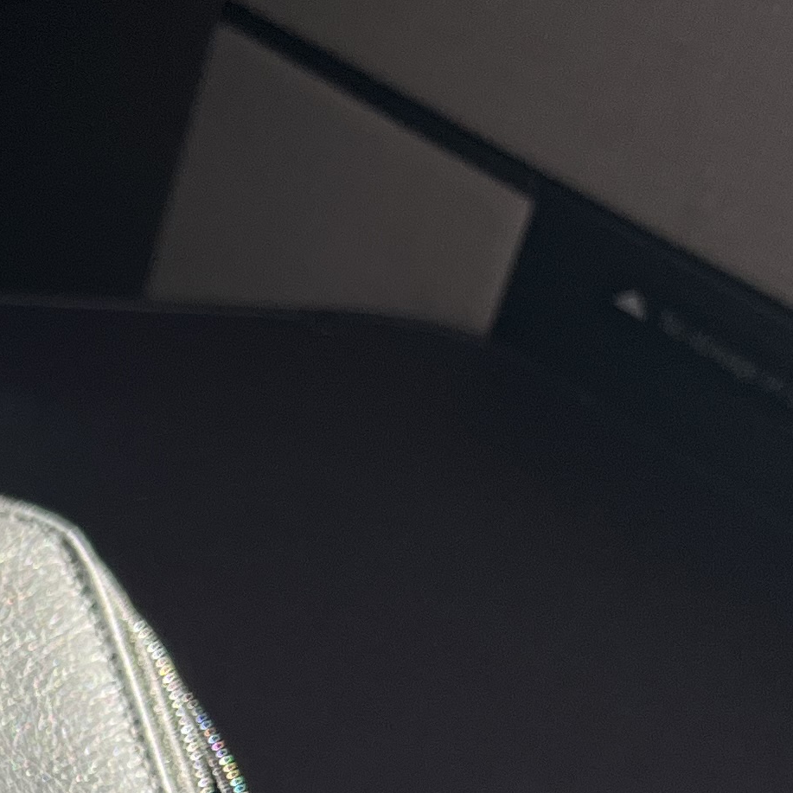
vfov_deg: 16.0
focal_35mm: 101
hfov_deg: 14.7
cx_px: -697
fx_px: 2618
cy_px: 1137
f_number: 1.6
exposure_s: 1/121
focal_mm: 5.1
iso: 50
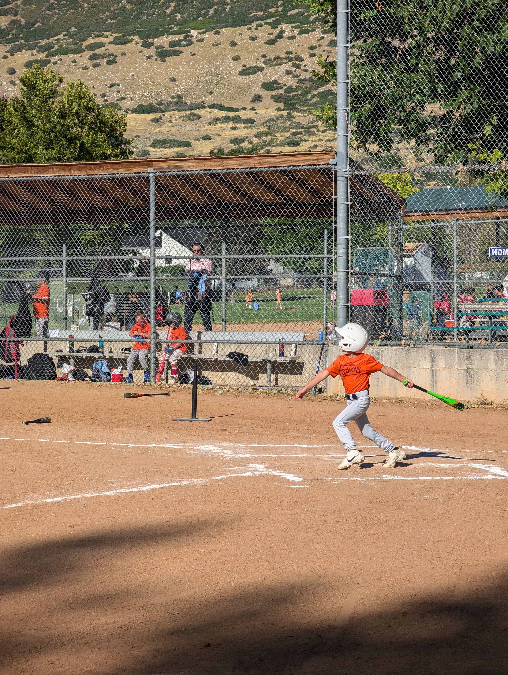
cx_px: 254
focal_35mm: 106
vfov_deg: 18.5
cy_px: 338
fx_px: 2069
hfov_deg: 14.0
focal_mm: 19
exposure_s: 1/918
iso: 46
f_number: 3.5
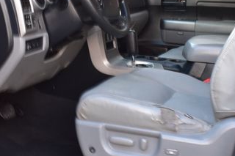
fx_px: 450
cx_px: 81
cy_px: 64
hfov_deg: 29.1
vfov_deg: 19.7
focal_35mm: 69
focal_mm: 23
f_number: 6.3
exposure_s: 1/15
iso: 500
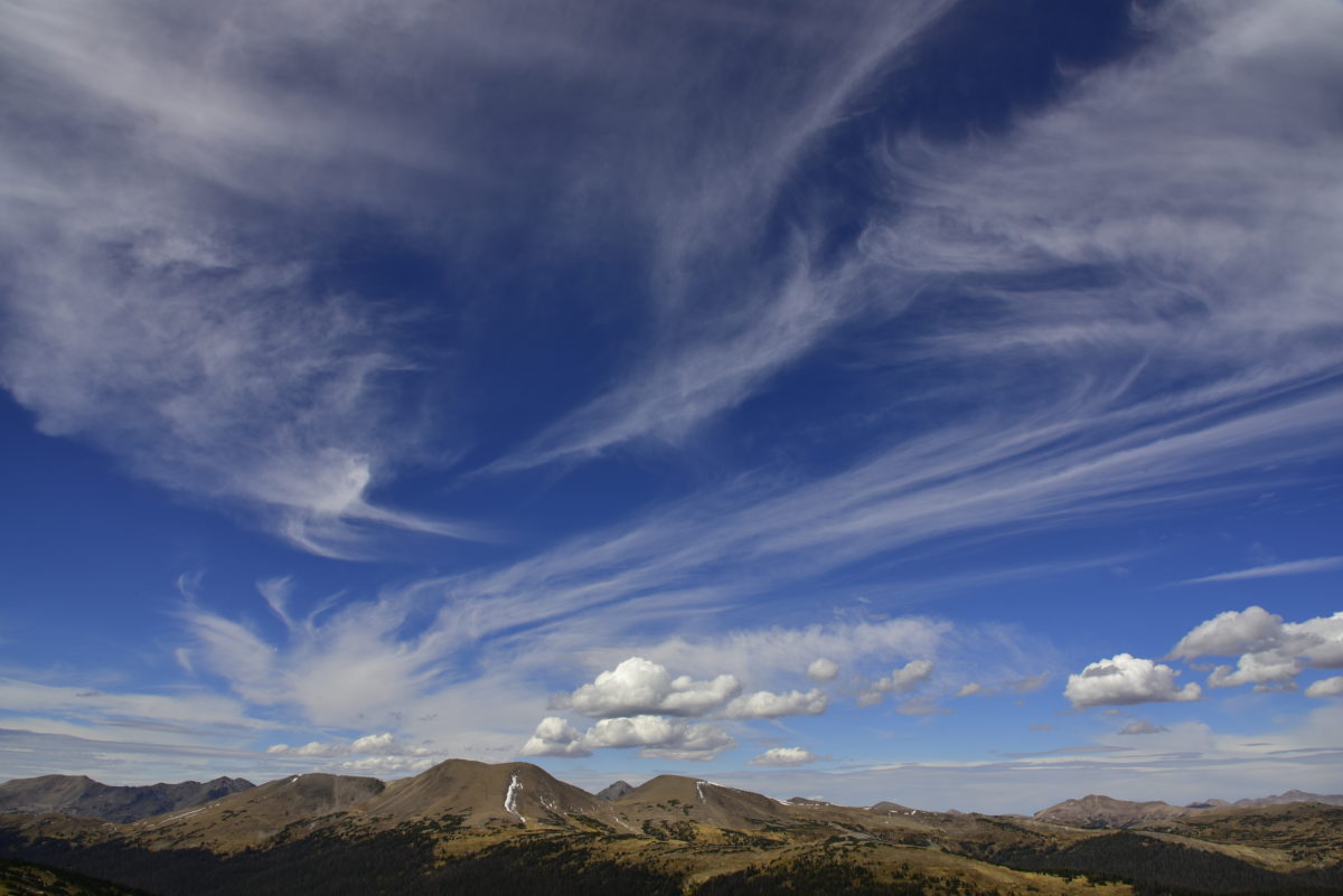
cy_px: 448
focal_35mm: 24
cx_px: 672
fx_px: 896
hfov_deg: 73.7
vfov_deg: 53.2
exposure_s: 1/125
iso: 100
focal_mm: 24
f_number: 16
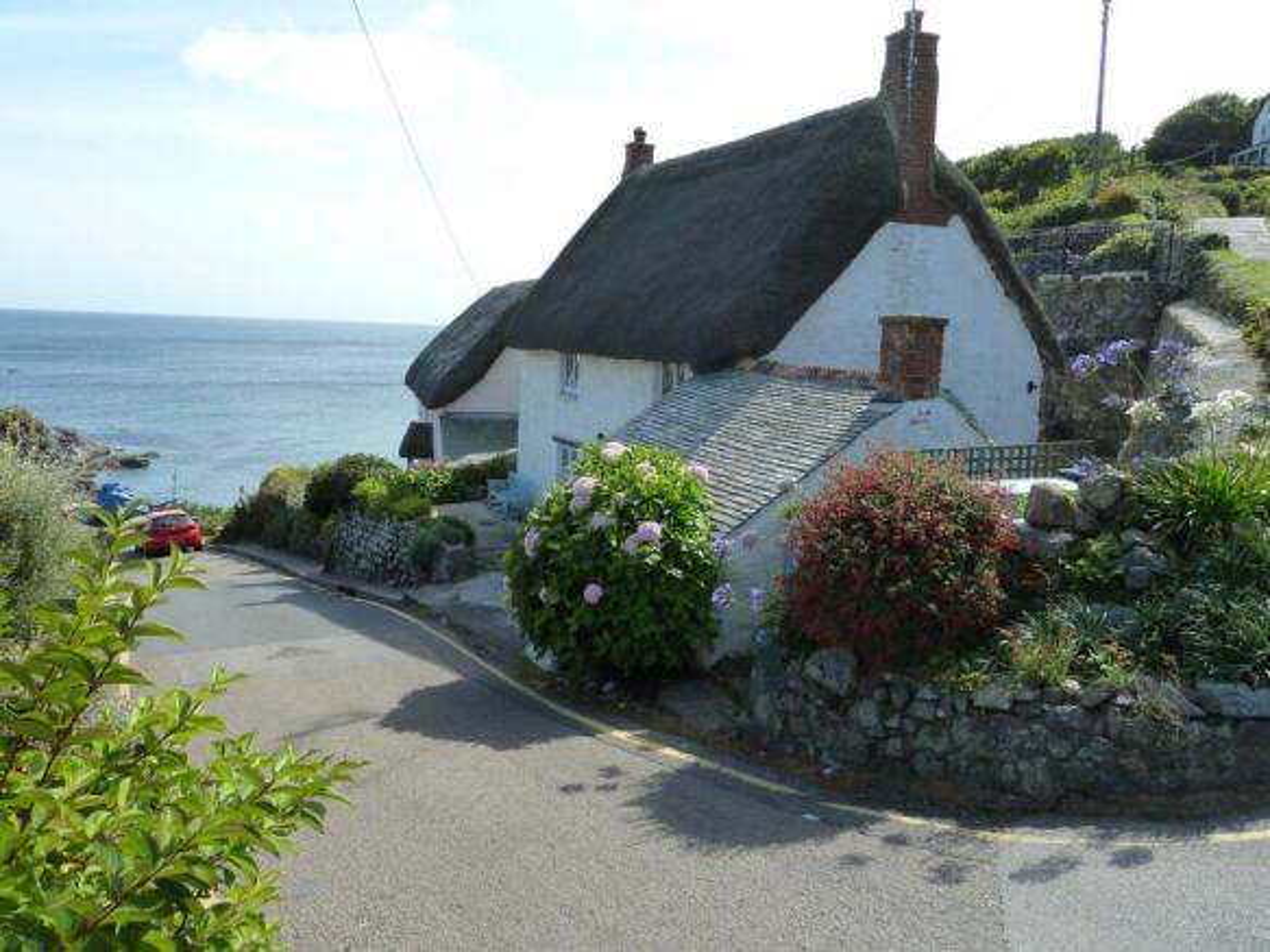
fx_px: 917
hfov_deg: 69.4
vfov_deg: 54.9
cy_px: 476
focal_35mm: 25
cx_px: 635
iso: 125
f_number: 4
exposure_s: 1/320
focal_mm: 4.1
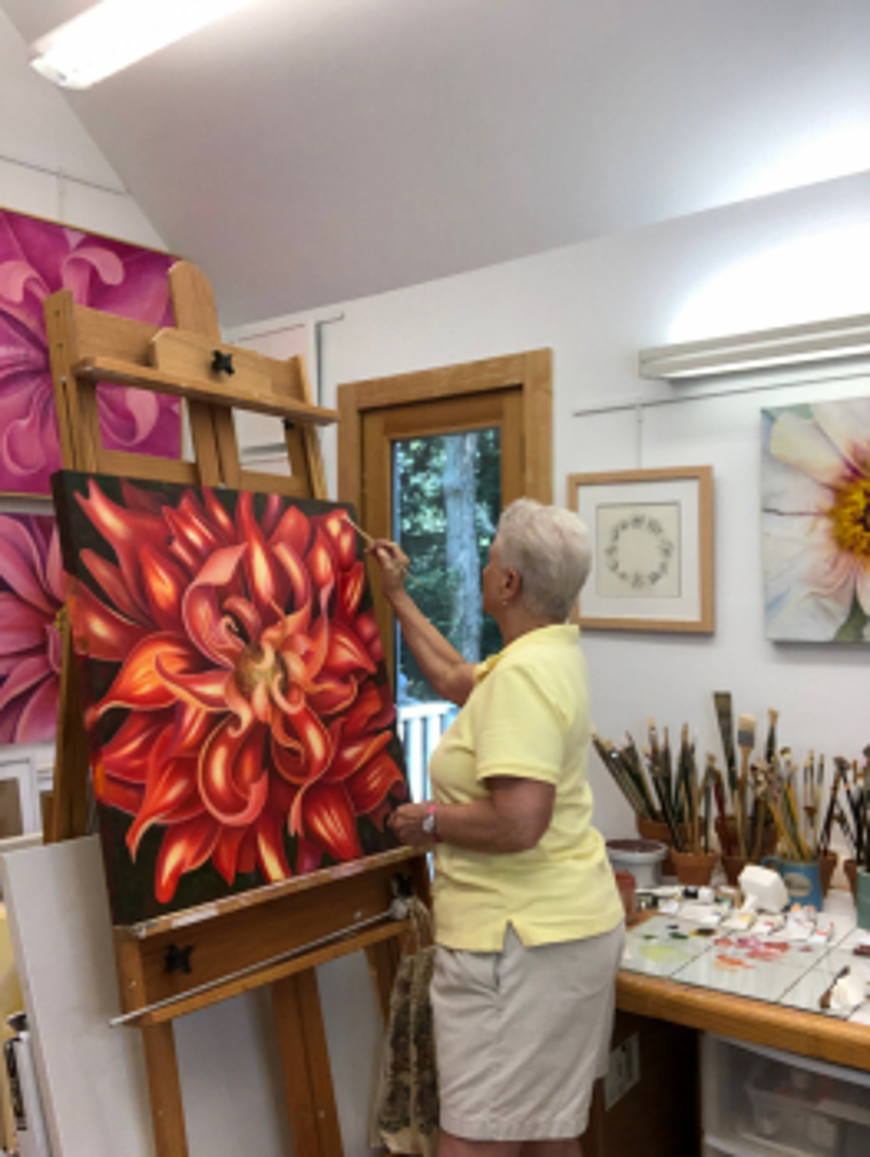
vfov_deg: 56.8
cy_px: 578
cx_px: 435
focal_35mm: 32
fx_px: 1071
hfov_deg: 44.2
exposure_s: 1/120
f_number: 2.2
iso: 125
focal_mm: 2.87
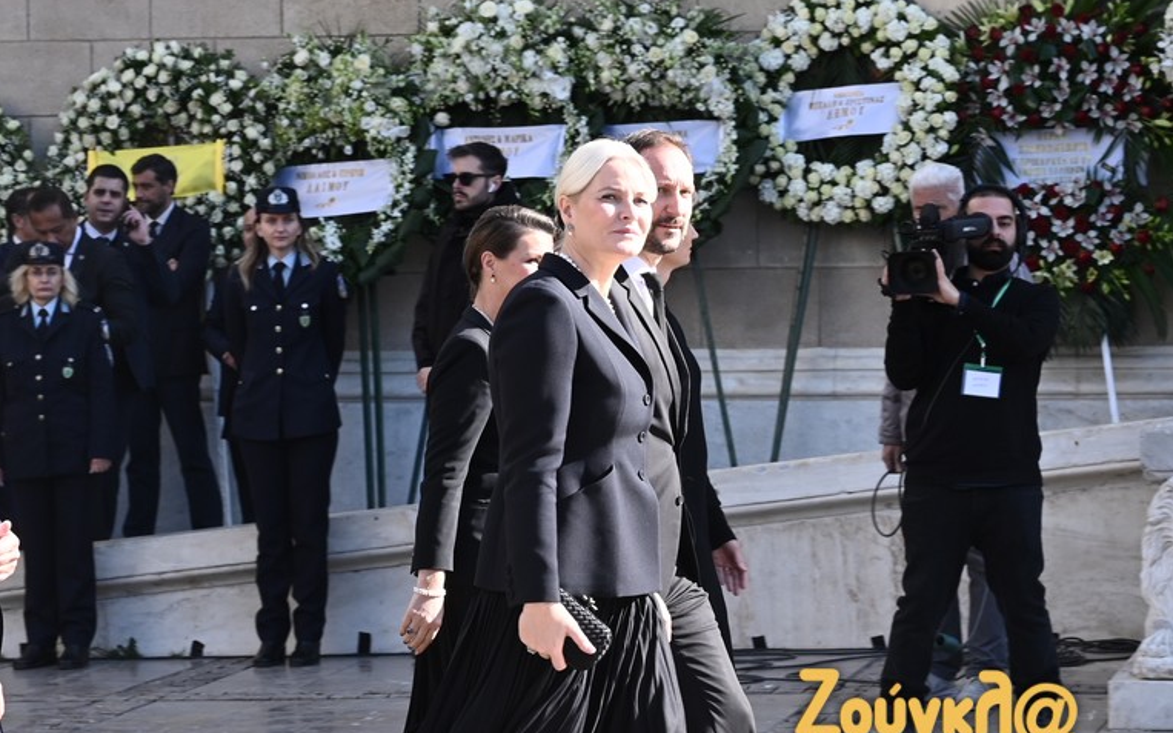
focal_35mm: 71
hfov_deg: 29.0
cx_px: 590
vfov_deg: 18.4
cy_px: 377
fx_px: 2270
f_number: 10
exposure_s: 1/200
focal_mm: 69
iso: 400
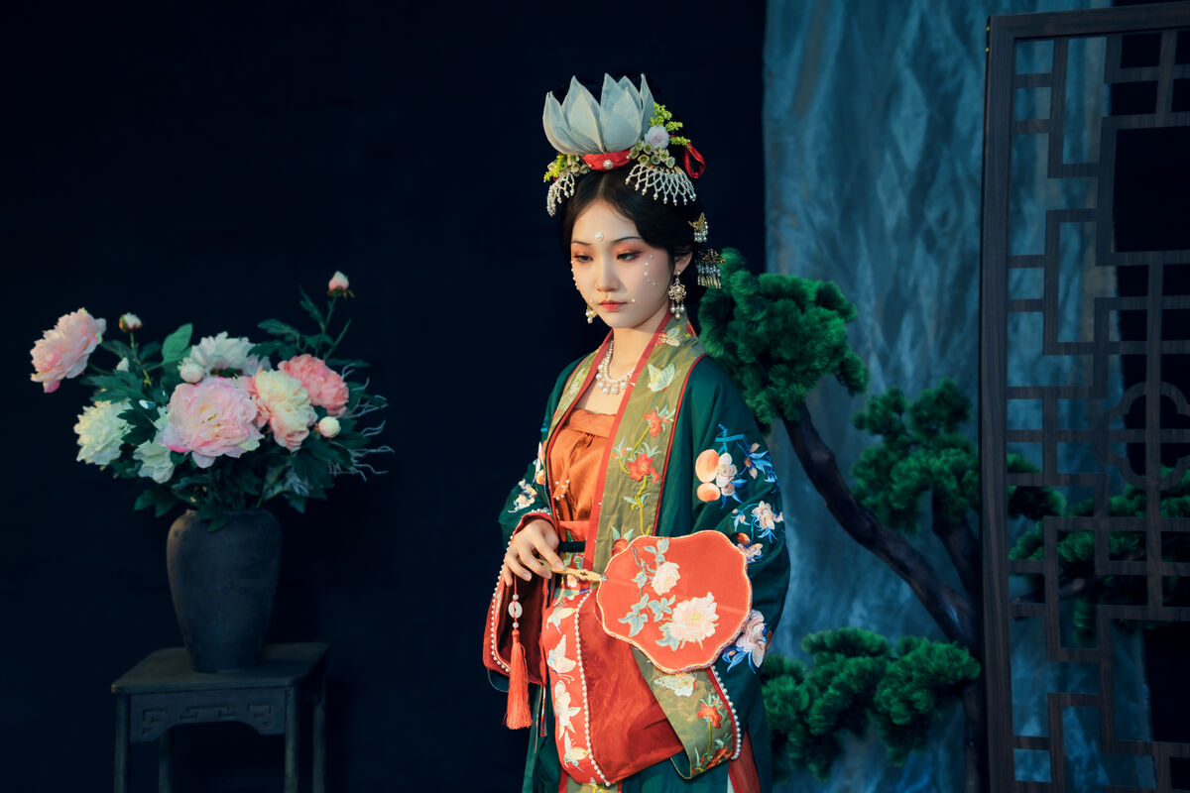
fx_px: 1653
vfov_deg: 27.0
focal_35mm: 50
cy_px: 396
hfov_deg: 39.6
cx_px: 595
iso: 200
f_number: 2.2
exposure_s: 1/125
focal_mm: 50
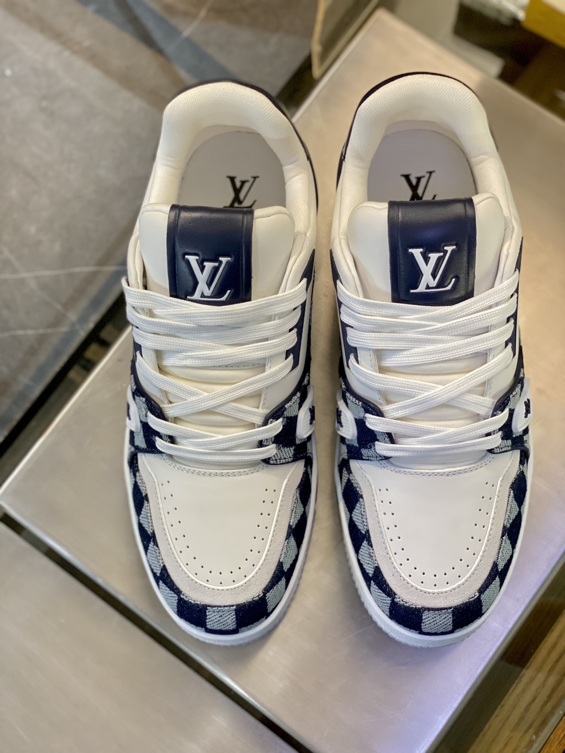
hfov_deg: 28.0
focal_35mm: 52
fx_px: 1132
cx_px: 282
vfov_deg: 36.8
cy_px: 376
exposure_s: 1/100
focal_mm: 6
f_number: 2
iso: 200
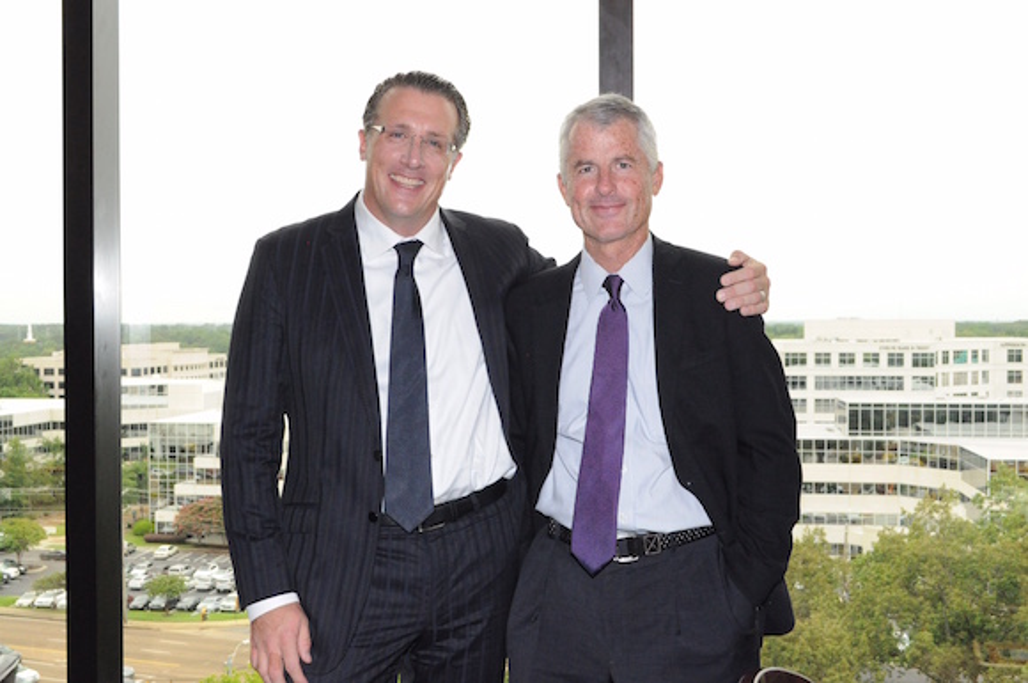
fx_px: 1198
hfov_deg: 46.5
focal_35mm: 42
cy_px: 342
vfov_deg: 31.8
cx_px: 514
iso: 2500
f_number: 8
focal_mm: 28
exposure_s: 1/100
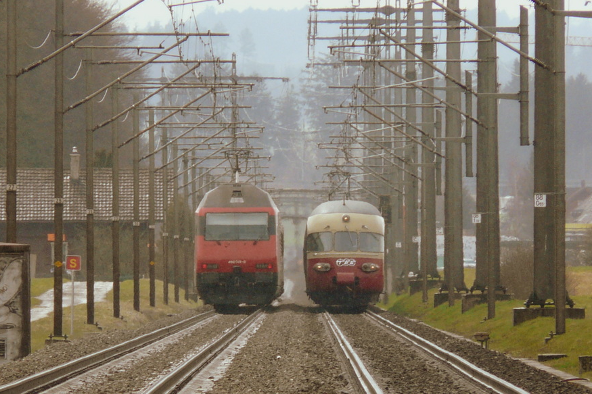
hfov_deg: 3.5
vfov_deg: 2.3
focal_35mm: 588
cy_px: 180
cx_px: 287
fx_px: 9667
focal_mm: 81.1
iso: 100
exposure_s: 1/250
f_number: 5.6
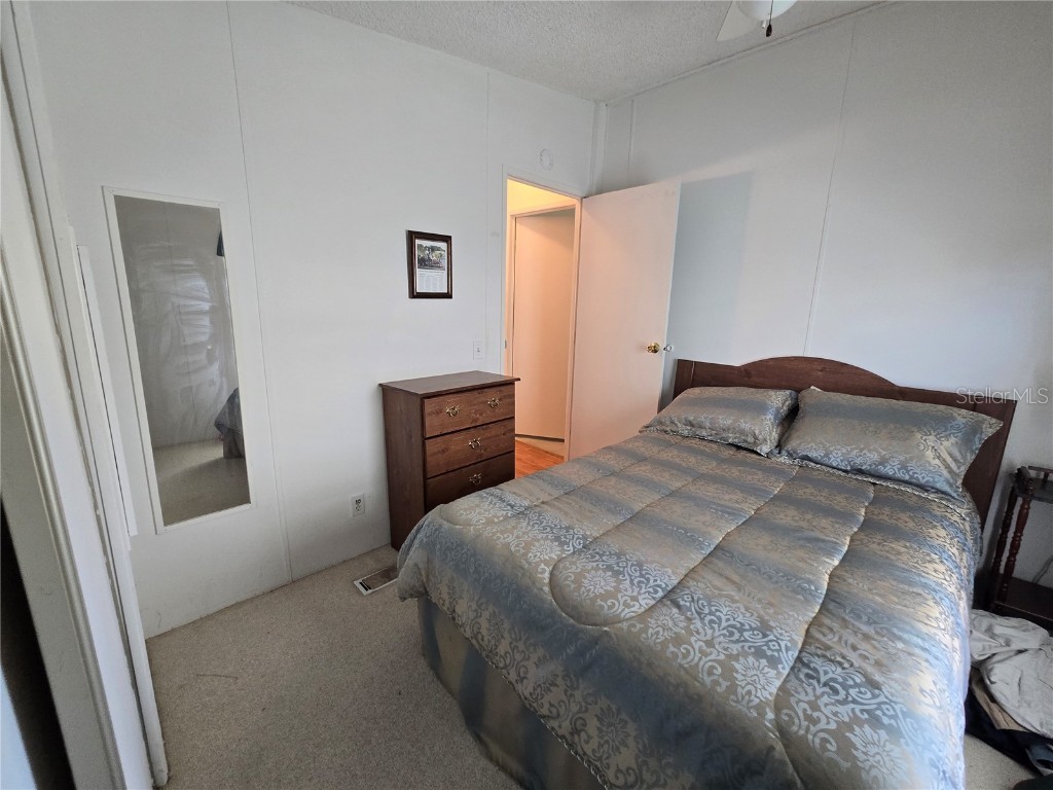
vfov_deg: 89.9
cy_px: 395
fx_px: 395
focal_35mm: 13
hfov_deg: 106.2
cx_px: 526
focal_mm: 2.2
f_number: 2.2
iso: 320
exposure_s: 1/60
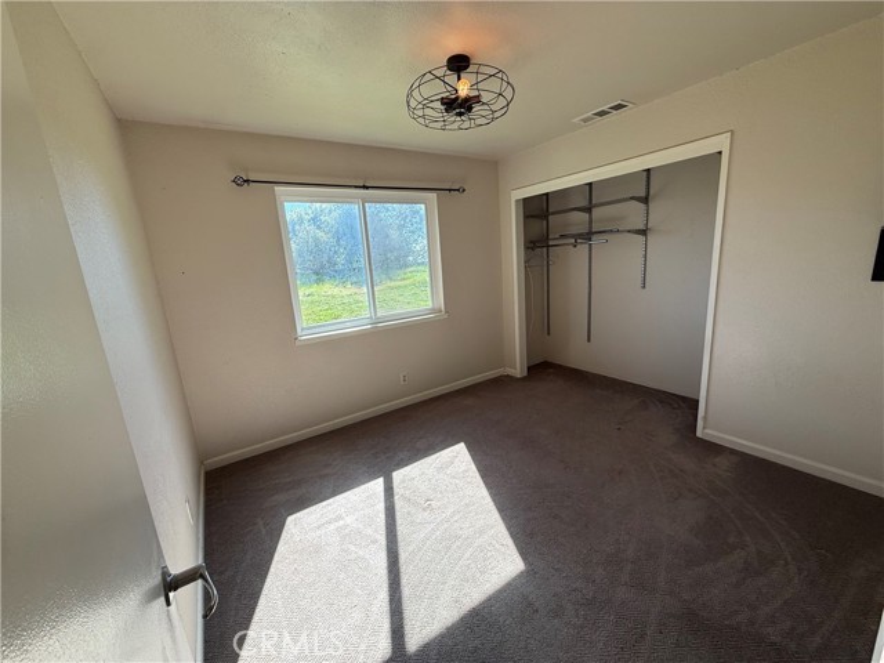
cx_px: 442
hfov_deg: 102.1
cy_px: 332
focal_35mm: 14
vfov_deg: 85.7
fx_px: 358
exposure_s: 1/181
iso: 64
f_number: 2.2
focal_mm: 2.22
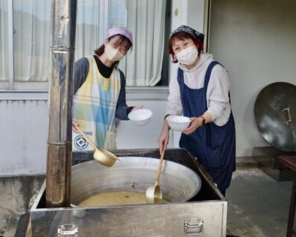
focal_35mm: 40
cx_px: 164
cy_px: 93
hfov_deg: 45.7
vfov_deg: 37.2
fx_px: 350
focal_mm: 18.3
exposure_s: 1/320
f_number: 5
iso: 200
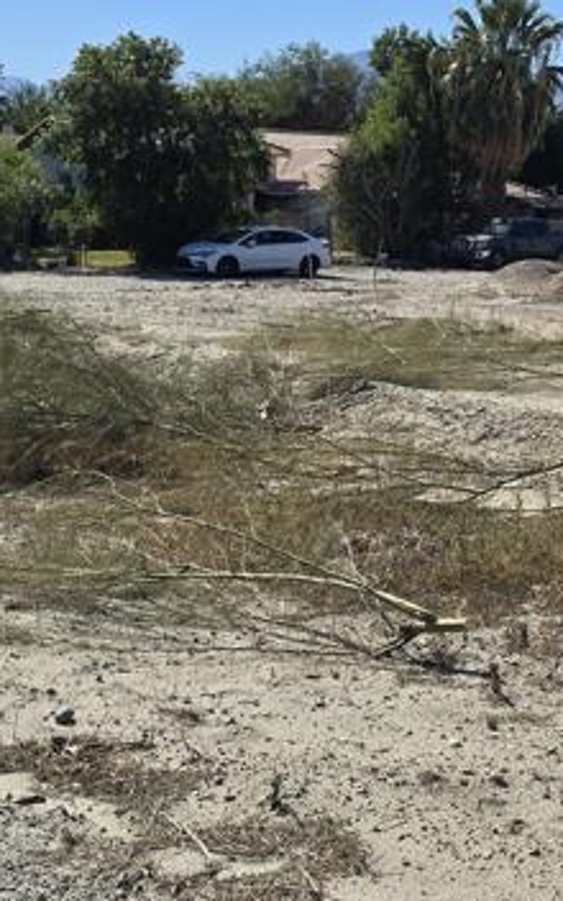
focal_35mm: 71
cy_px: 161
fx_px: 1743
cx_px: 688
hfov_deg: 17.4
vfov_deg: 28.3
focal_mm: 6.3
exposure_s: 1/1154
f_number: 1.7
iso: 12
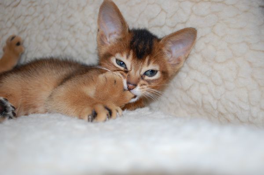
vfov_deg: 29.8
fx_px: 330
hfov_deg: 43.6
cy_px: 88
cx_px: 132
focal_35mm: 45
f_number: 4.8
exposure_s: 1/60
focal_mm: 30
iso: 360
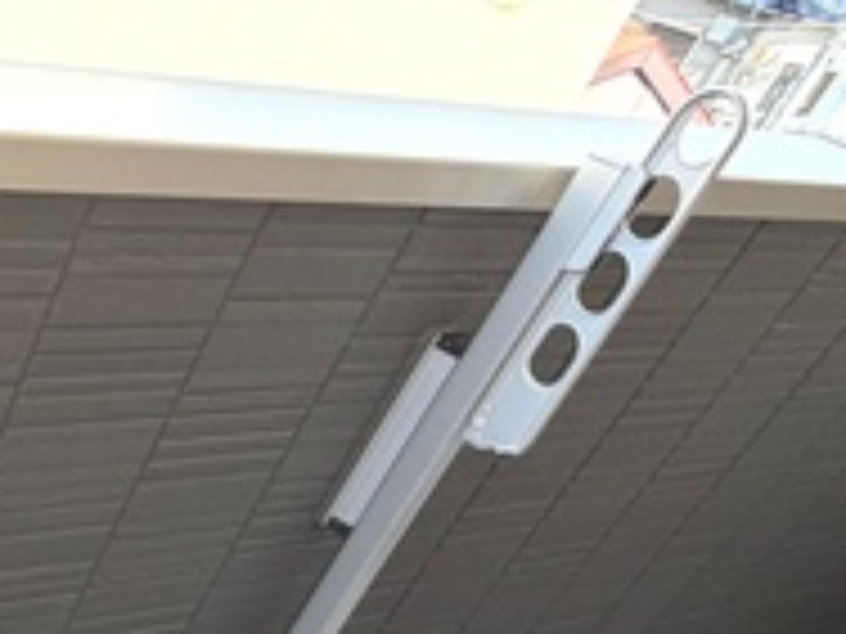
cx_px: -328
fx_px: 1271
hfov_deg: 28.3
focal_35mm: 52
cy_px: 798
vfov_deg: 24.8
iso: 50
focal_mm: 2.22
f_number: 2.2
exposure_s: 1/228
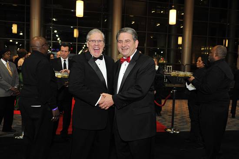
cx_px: 120
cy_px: 80
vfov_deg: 38.8
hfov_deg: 55.8
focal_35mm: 34
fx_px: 226
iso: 1250
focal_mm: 34
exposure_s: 1/125
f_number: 6.3
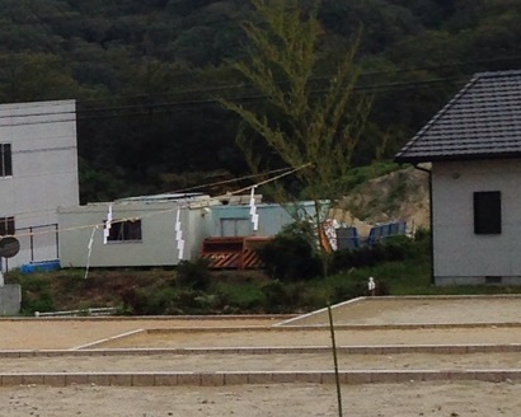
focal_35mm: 161
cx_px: -347
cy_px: 417
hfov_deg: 11.3
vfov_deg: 9.5
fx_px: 2483
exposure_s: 1/935
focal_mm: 4.12
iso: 50
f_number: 2.4
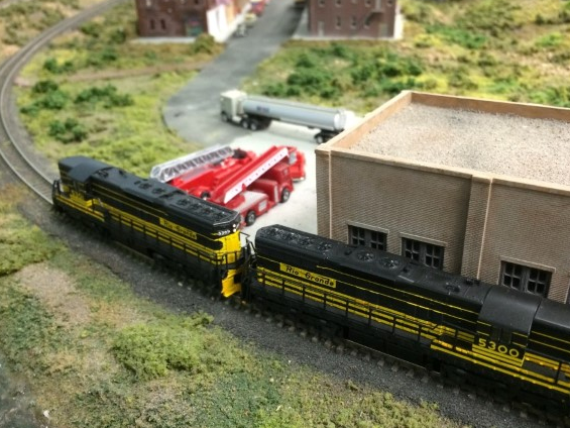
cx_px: 317
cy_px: 231
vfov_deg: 41.8
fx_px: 560
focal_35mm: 34
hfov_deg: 53.8
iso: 160
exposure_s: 1/30
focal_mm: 4.12
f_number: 2.2
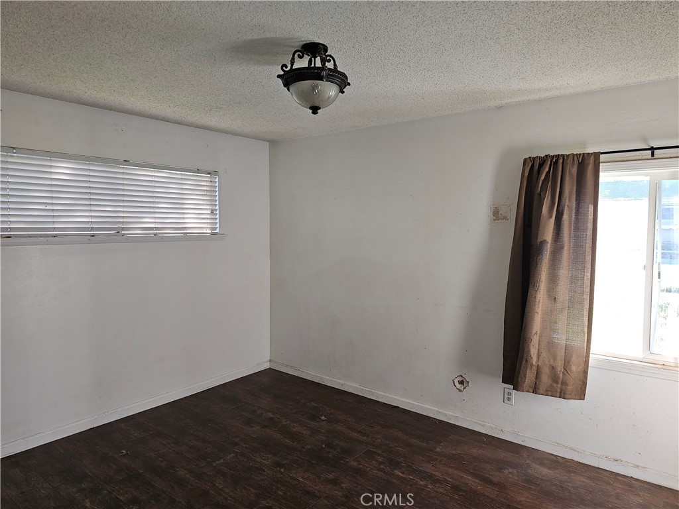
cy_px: 254
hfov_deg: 73.9
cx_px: 340
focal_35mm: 23
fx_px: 451
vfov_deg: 58.9
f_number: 1.7
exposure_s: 1/60
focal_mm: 6.3
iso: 64
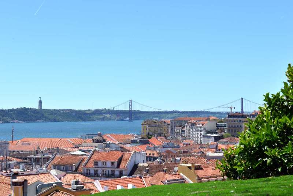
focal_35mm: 66
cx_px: 146
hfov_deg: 30.5
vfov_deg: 20.6
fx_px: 537
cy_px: 98
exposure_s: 1/200
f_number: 14
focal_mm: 66
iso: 125
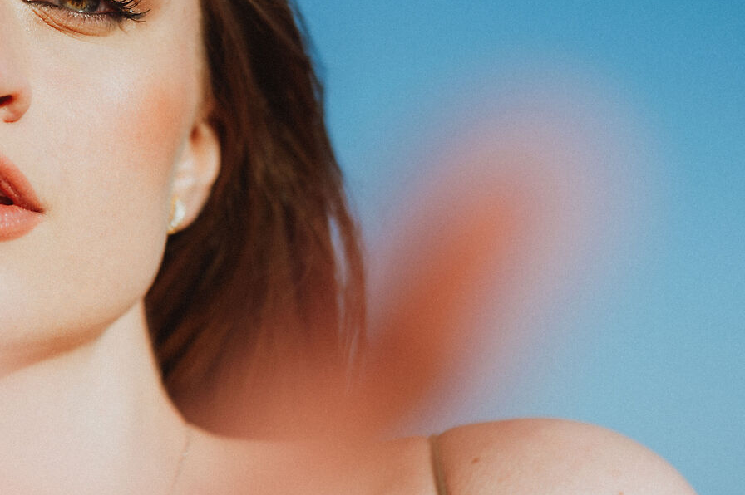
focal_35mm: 134
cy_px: 262
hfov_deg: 14.9
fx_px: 2771
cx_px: -93
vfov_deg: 10.2
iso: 100
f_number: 2
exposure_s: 1/6400
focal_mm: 50
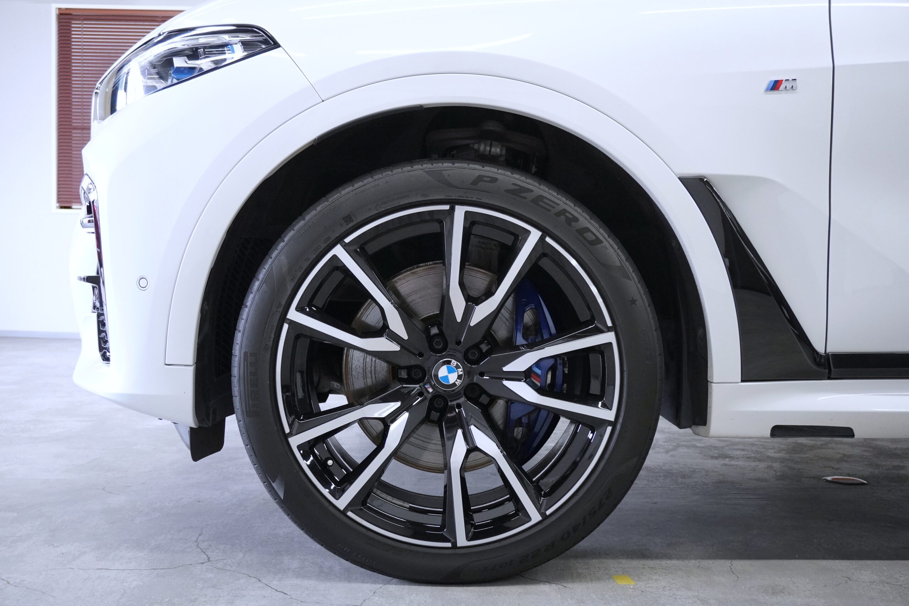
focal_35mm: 39
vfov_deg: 34.2
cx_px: 454
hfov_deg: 49.6
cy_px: 303
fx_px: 985
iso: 2000
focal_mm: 26
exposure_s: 1/160
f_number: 4.5
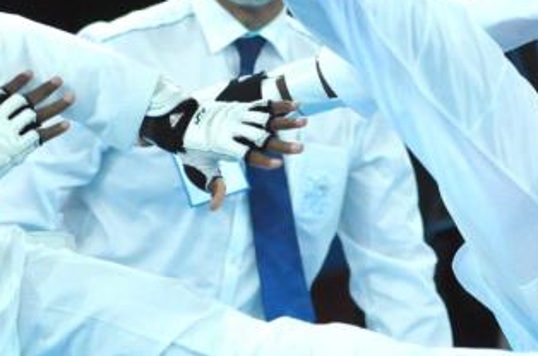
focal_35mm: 1468
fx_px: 21894
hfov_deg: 1.4
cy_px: 202
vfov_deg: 0.9
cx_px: 420
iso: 2000
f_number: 2.8
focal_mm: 300
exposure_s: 1/2000
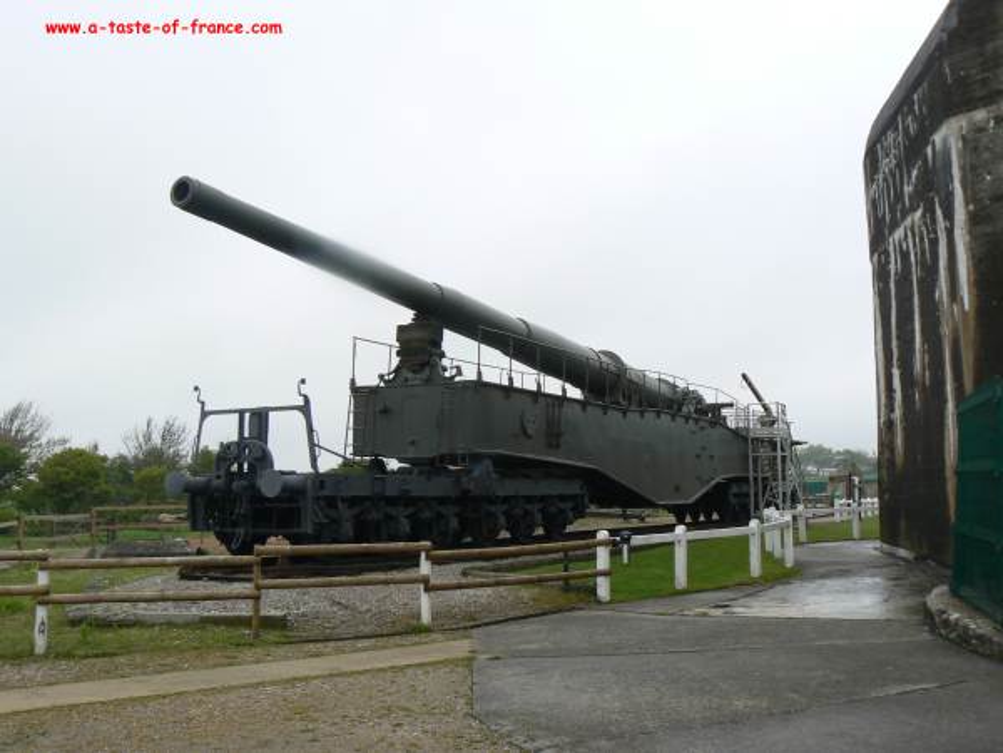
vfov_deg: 39.7
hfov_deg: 51.4
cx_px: 502
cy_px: 376
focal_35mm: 36
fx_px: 1043
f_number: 5
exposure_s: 1/100
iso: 80
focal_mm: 6
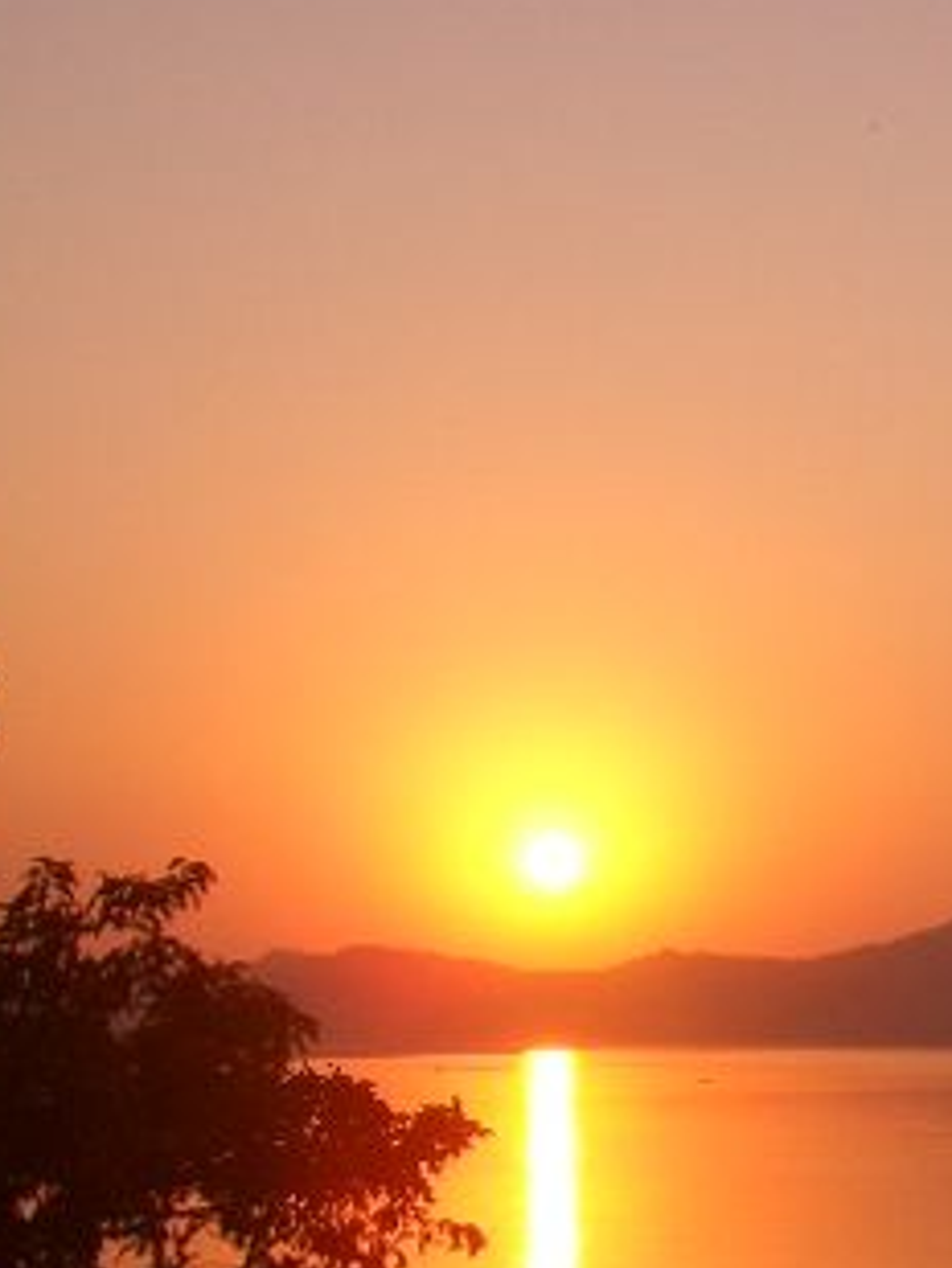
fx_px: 3774
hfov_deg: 13.9
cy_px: 975
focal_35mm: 103
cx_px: 1145
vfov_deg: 18.9
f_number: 5
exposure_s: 1/320
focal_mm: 8.2
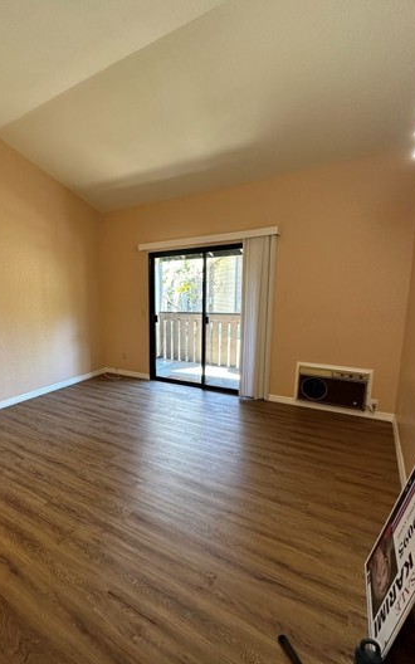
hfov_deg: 62.9
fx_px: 326
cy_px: 342
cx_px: 130
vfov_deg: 91.1
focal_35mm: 18
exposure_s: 1/60
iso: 160
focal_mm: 2.22
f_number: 2.2
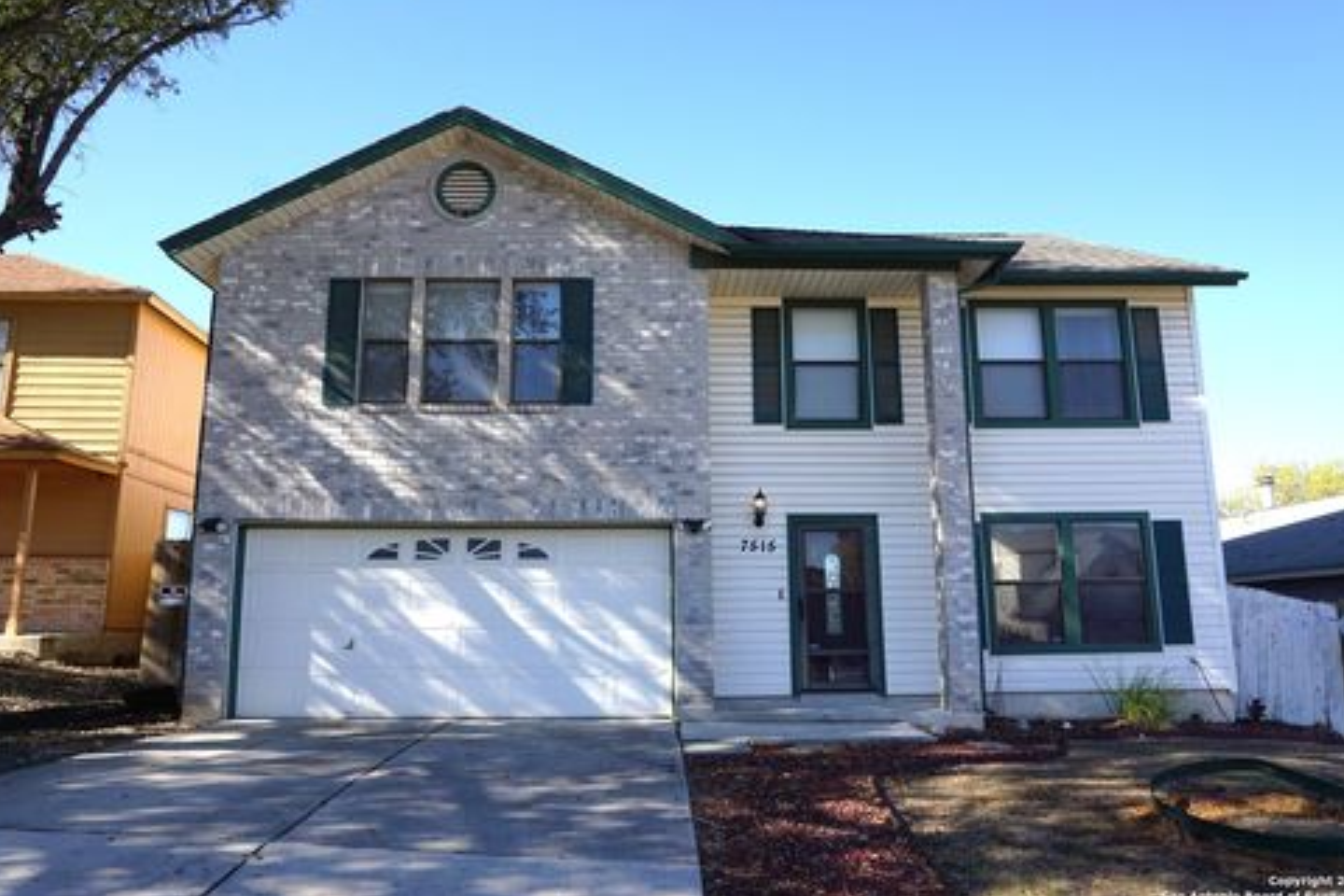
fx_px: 933
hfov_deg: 71.5
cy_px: 438
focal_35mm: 25
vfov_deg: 51.3
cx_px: 672
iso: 100
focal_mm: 16
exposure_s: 1/100
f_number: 9
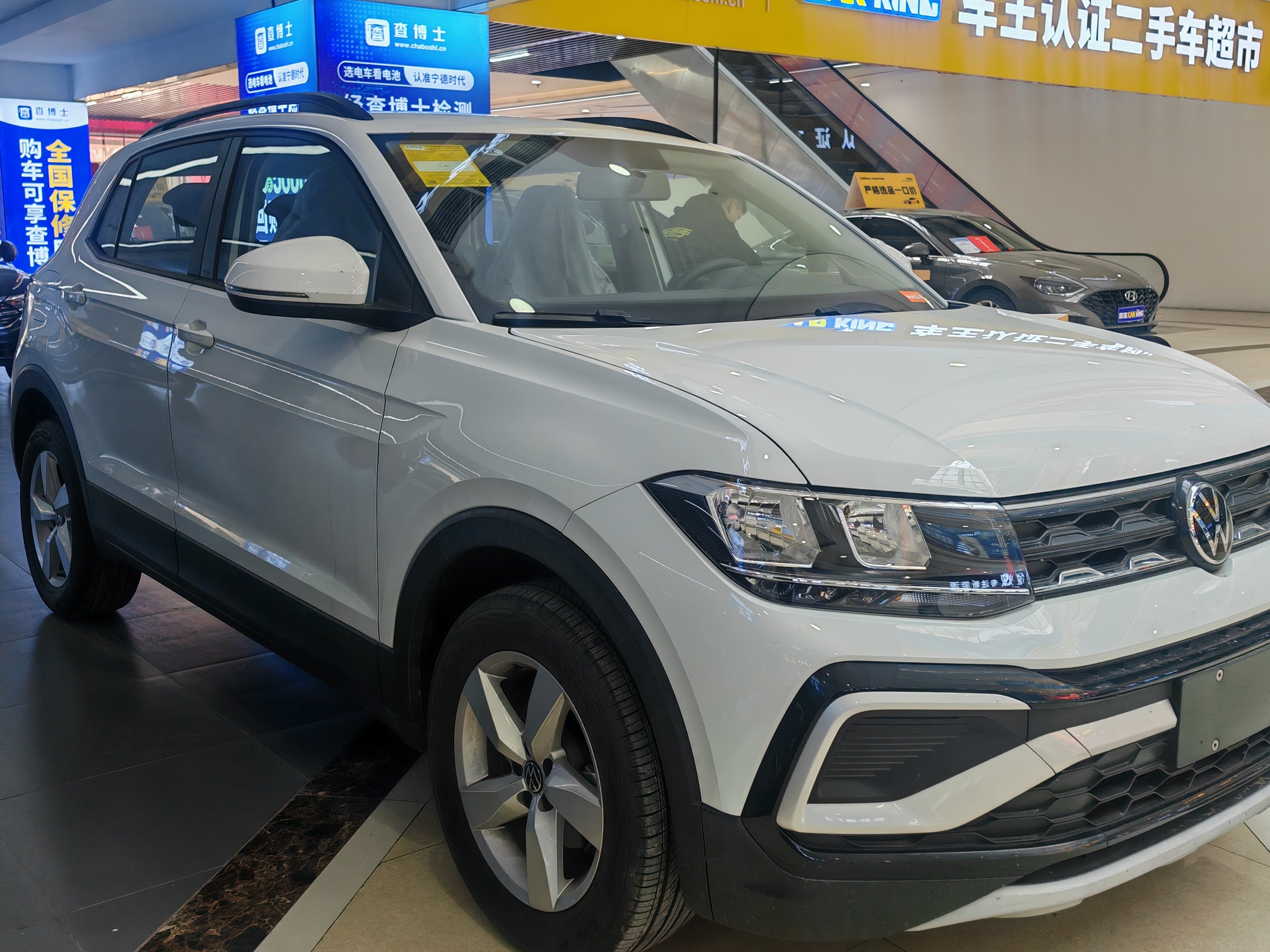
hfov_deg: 52.6
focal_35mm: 35
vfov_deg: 40.6
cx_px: 683
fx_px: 1284
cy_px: 414
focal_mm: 5.4
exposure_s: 1/100
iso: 50
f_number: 1.6
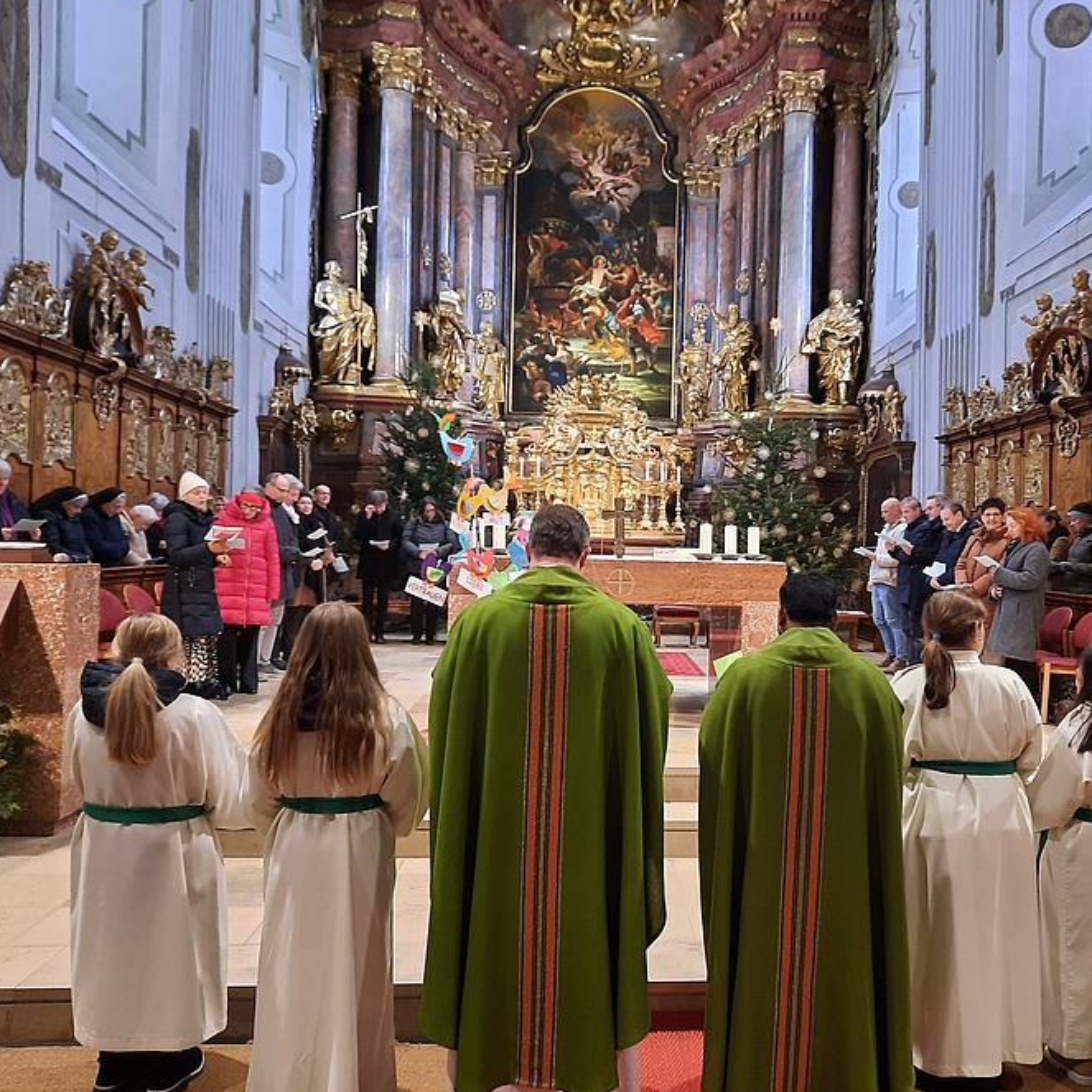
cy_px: 539
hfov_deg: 53.7
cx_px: 651
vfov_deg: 54.0
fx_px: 1071
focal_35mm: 30
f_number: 2
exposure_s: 1/25
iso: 400
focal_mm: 4.6
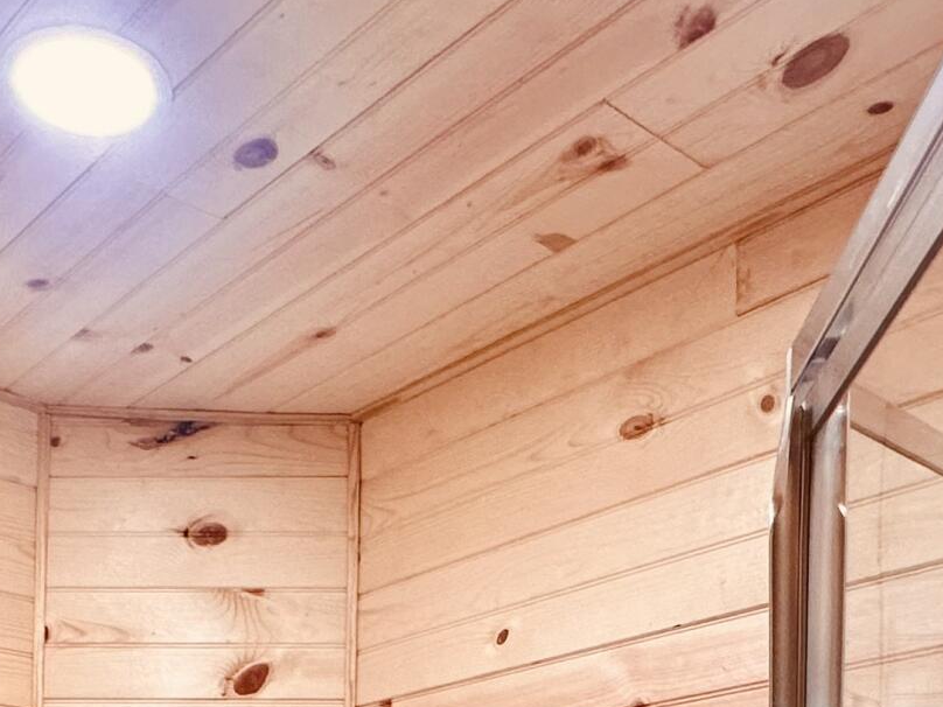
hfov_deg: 36.0
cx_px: 238
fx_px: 1417
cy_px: 1027
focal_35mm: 52
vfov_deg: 23.2
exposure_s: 1/120
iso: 200
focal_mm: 2.22
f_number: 2.2
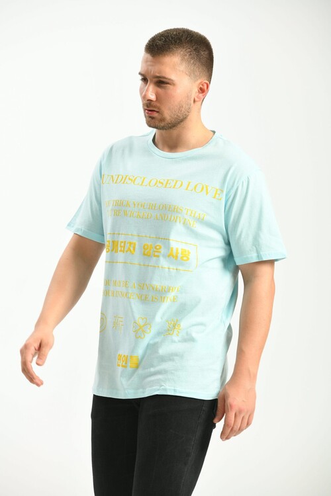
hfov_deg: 9.8
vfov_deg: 14.7
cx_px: 166
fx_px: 1931
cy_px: 248
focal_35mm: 140
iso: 100
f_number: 5.6
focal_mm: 140
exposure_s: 1/160
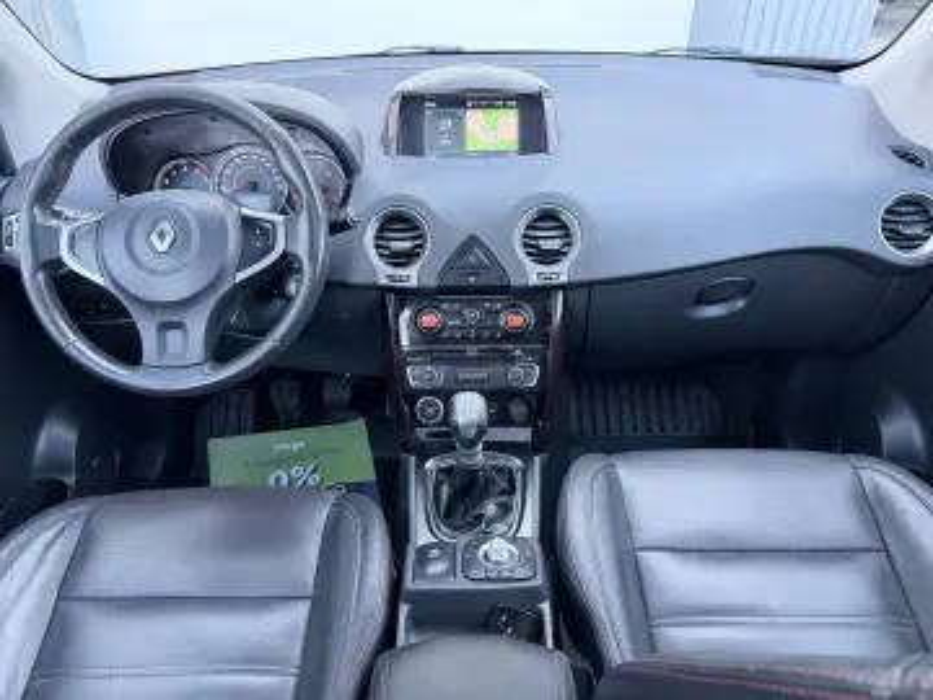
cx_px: 466
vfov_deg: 56.8
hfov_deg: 71.6
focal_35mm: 24
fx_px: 647
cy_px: 350
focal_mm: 6.76
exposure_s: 1/85
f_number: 1.78
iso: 200
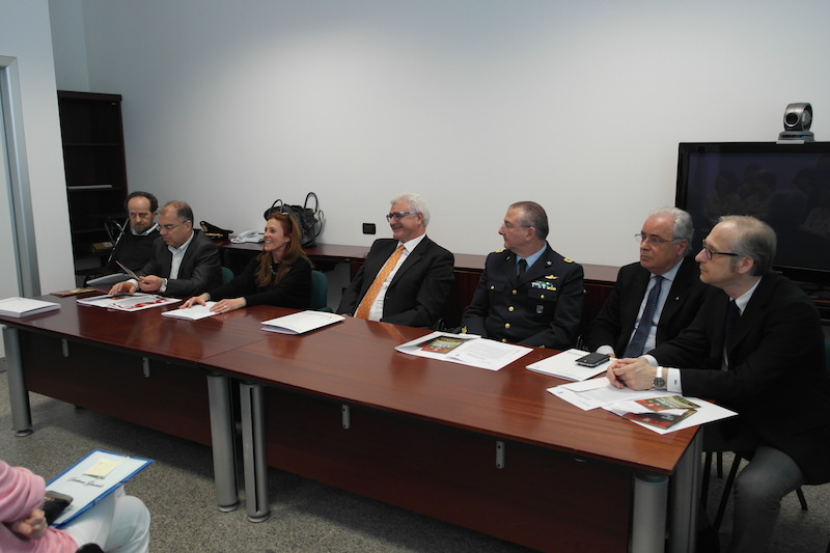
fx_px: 691
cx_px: 415
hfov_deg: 61.9
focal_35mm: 30
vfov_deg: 43.6
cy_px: 276
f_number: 3.5
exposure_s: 1/60
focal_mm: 20
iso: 400
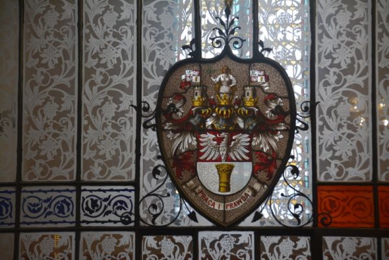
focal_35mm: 142
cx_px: 194
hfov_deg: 14.4
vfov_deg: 9.6
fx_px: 1540
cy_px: 130
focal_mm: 95
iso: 400
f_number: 5.3
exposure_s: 1/60
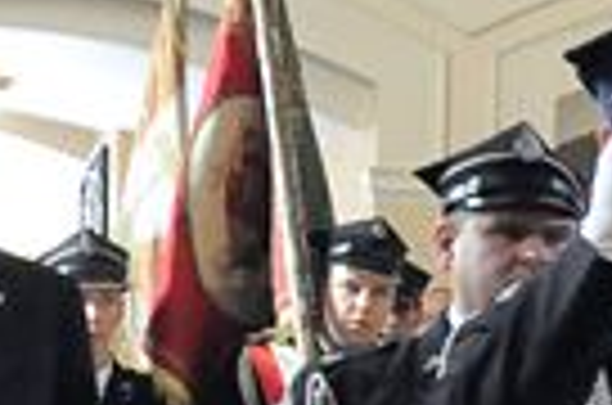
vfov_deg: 6.4
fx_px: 3511
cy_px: 754
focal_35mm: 207
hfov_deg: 8.9
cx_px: 1539
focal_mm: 22
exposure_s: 1/50
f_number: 3.8
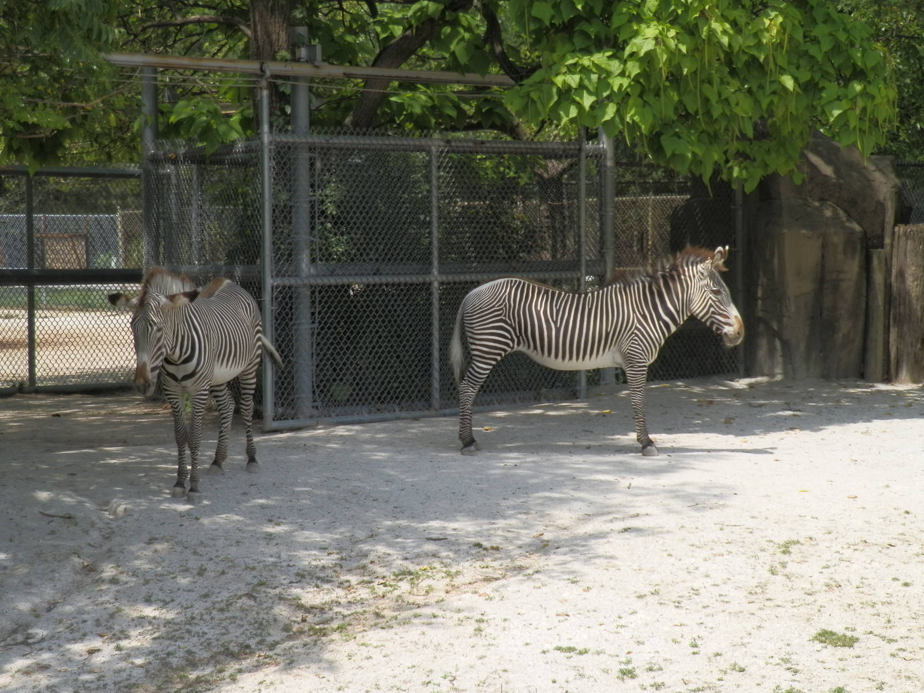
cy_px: 346
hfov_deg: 19.4
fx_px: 2696
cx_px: 462
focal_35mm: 101
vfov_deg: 14.6
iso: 80
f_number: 4.4
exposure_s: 1/400
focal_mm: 18.05
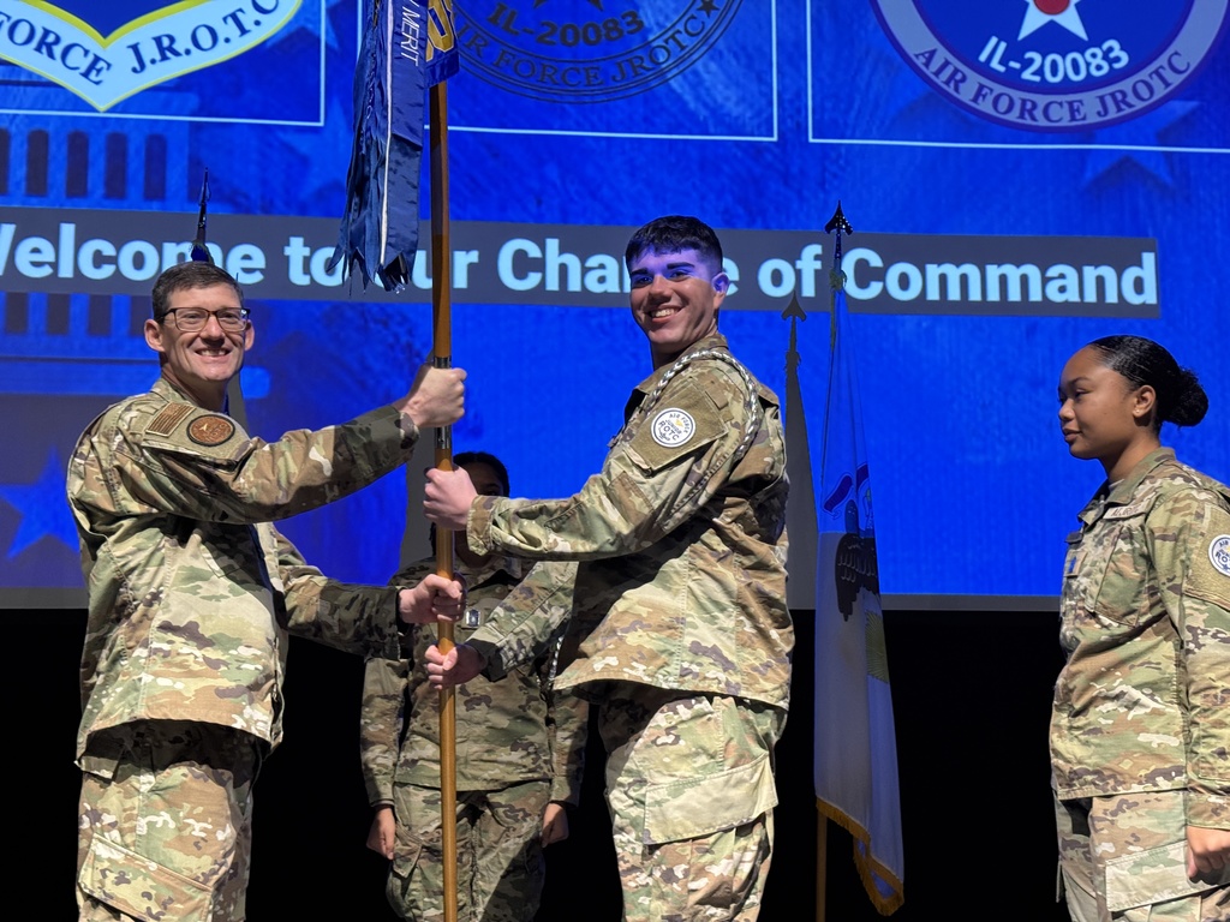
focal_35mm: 48
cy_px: 461
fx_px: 1706
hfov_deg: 39.7
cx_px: 615
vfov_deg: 30.3
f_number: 1.78
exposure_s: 1/40
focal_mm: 6.76
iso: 200
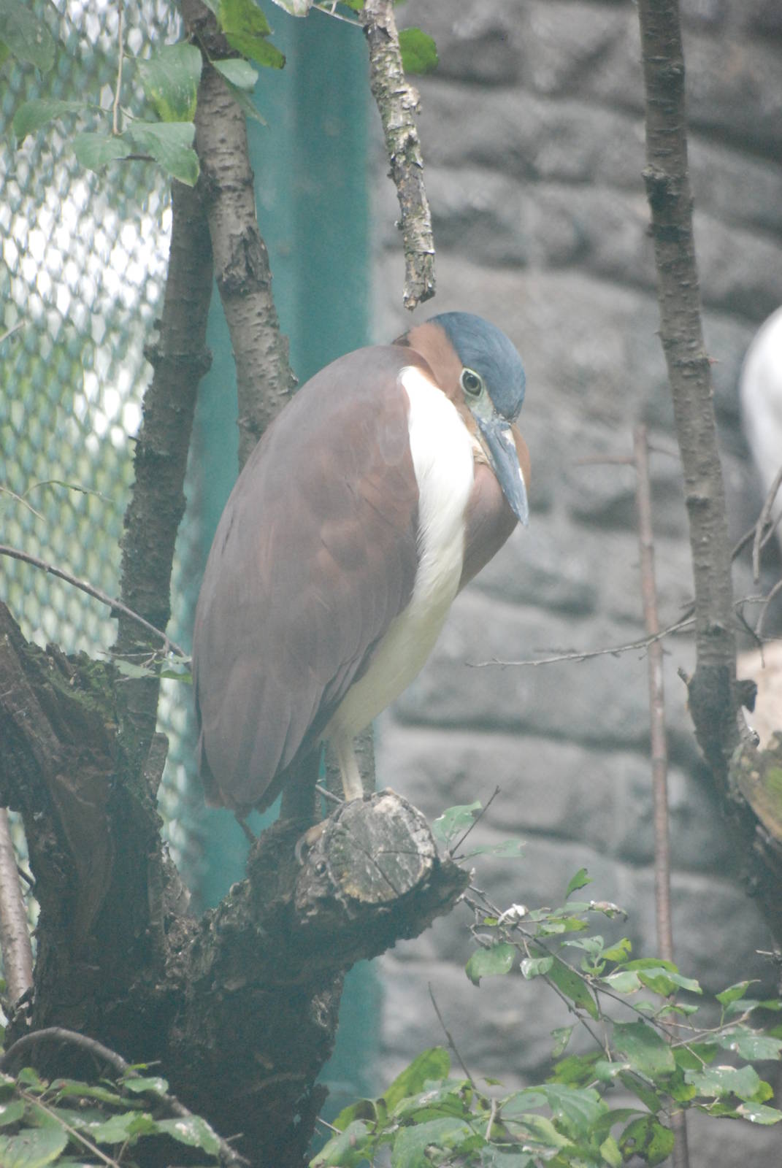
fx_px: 14620
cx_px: 391
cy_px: 584
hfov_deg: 3.1
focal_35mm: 450
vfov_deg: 4.6
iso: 1600
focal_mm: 300
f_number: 5.6
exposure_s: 1/160
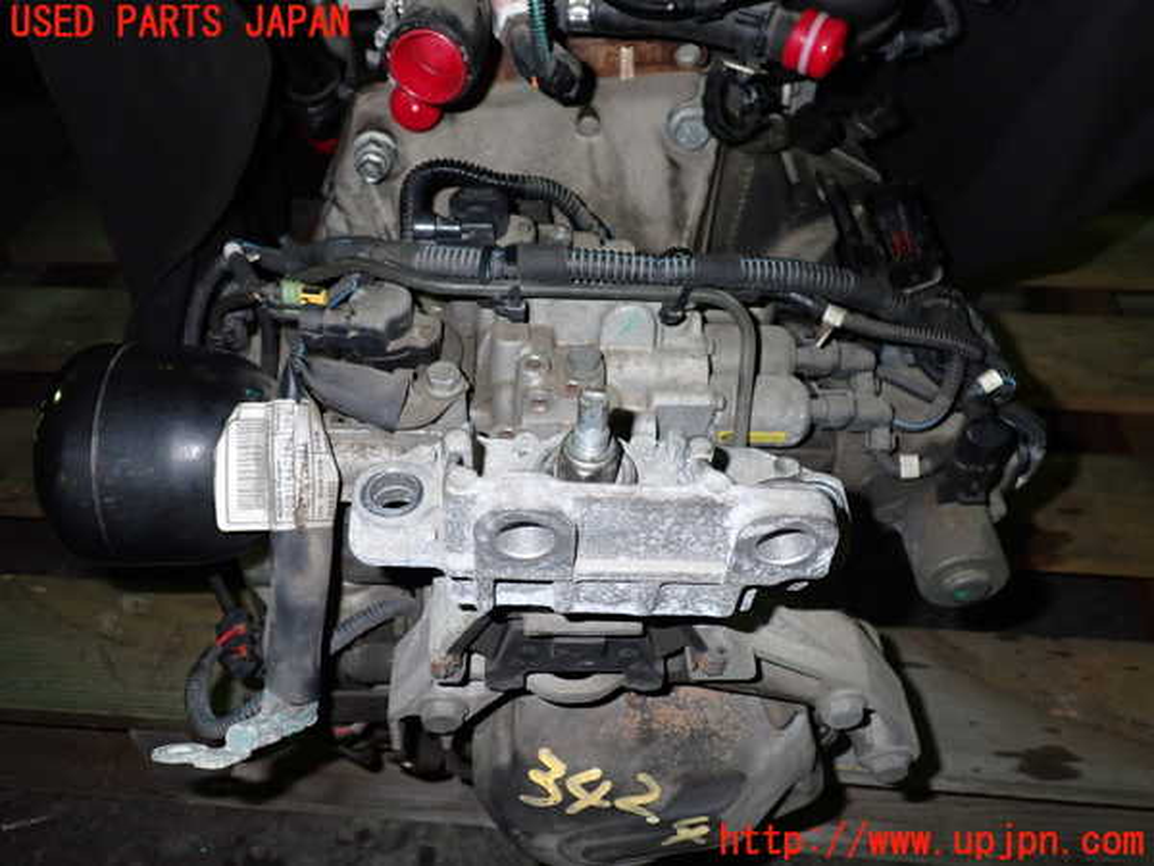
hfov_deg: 60.0
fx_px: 1000
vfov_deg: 46.8
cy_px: 433
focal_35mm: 30
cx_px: 577
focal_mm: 5.4
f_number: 6.3
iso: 400
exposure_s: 1/30
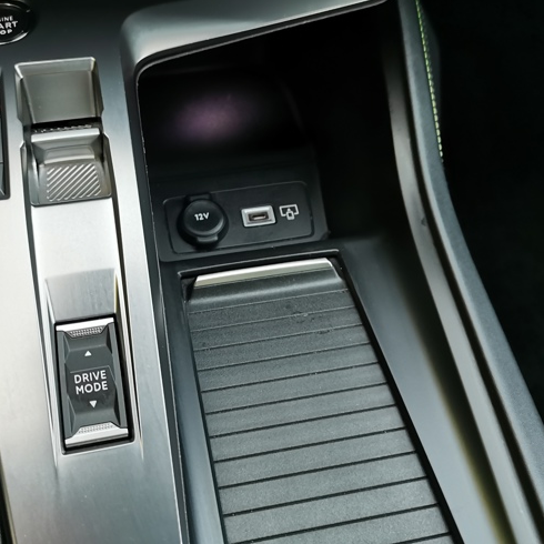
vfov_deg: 42.6
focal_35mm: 39
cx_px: 229
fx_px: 693
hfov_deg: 42.7
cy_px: 213
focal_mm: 5.58
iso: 200
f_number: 1.8
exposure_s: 1/50
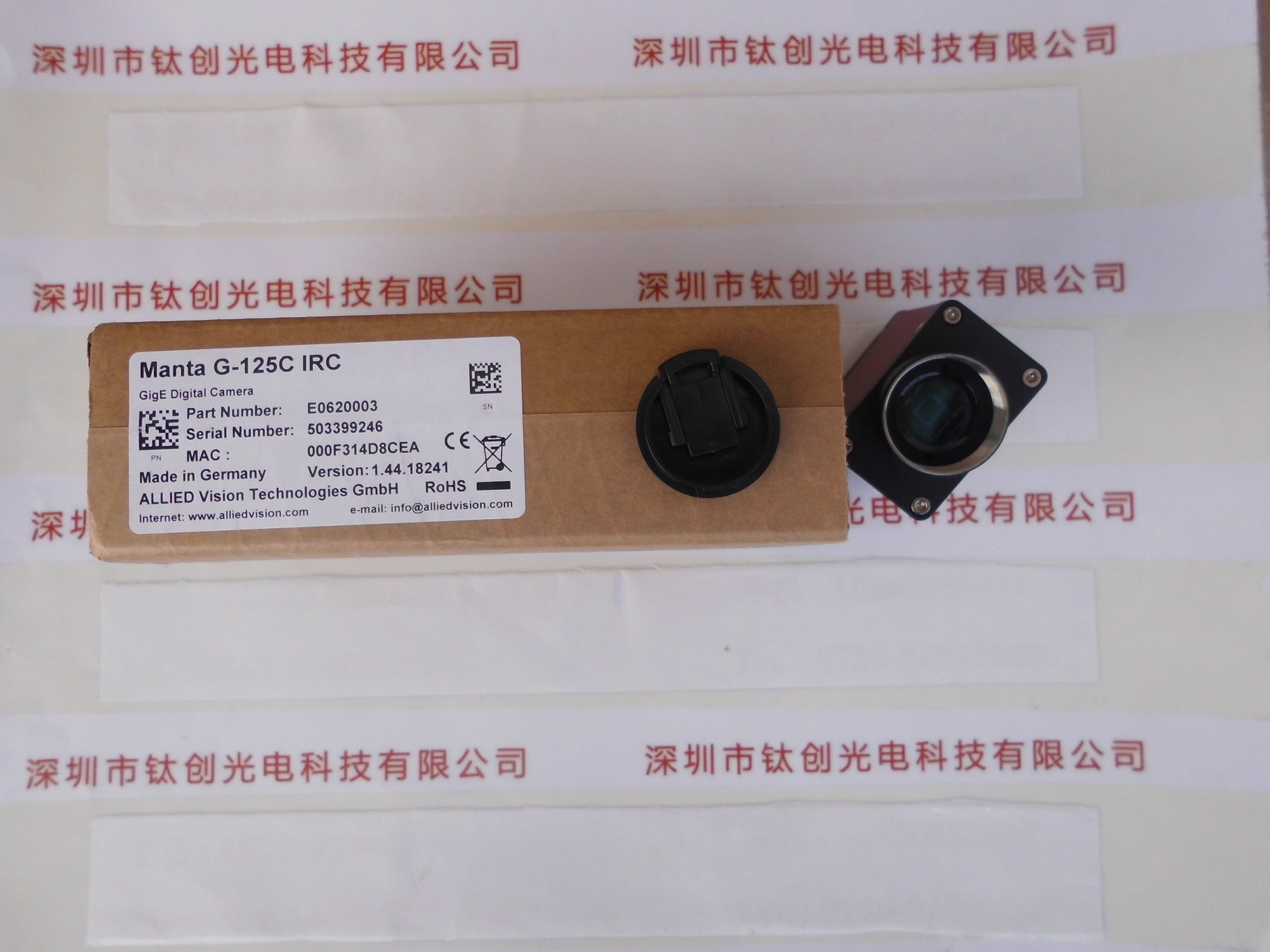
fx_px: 954
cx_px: 635
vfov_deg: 53.1
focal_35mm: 26
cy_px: 476
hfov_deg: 67.3
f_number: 3.2
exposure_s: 1/279
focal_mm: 4.6
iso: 100
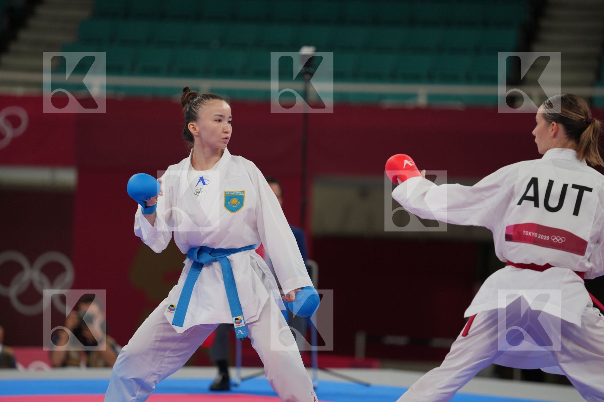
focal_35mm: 200
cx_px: 302
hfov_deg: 10.3
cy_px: 201
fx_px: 3355
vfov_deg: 6.9
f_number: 2.8
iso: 500
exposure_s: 1/1000
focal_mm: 200
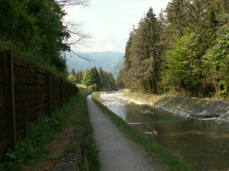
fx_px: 232
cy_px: 86
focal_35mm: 35
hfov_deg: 52.6
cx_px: 114
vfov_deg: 40.7
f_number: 5
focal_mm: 5.86
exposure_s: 1/125
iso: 50
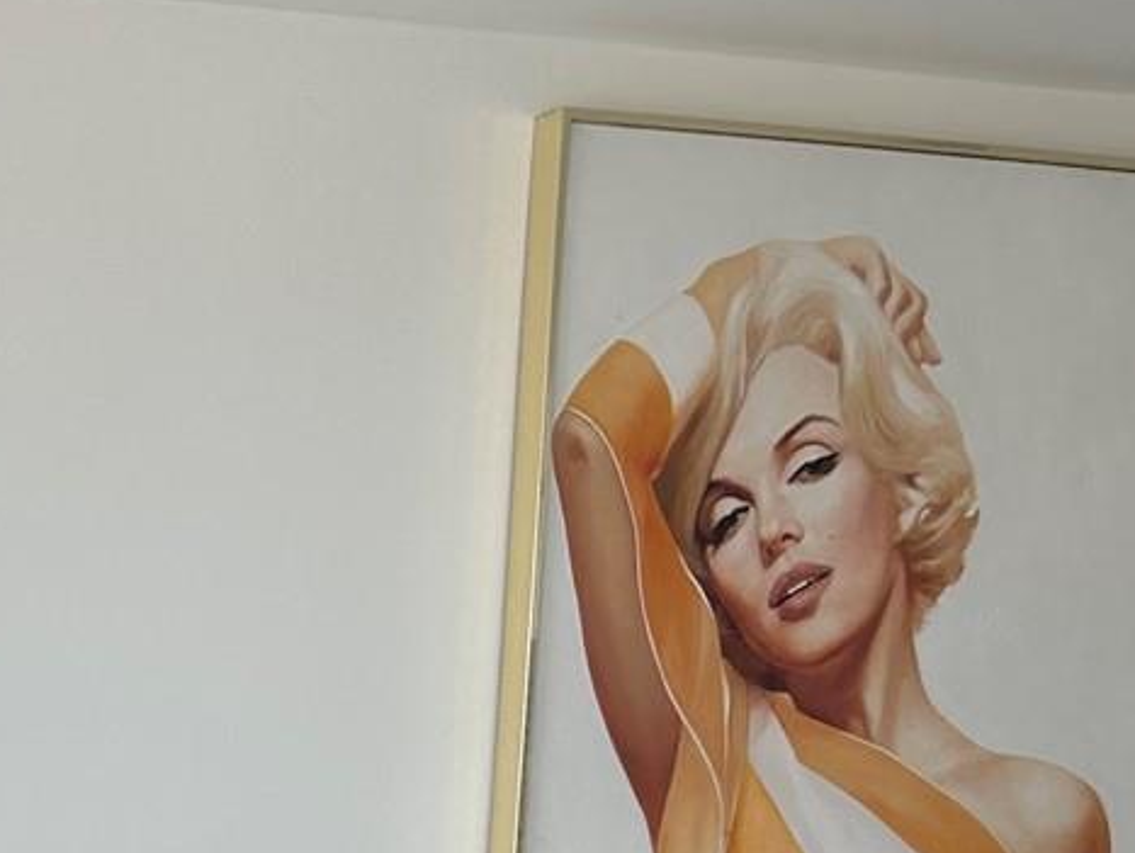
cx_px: -420
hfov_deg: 19.8
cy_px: 1385
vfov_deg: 15.0
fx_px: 2920
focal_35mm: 89
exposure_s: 1/380
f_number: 1.5
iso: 50
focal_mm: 5.7
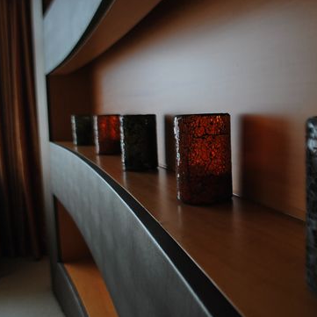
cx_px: 207
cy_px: 158
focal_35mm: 35
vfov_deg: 47.2
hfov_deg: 46.6
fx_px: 363
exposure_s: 1/80
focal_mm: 18
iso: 200
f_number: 4.5
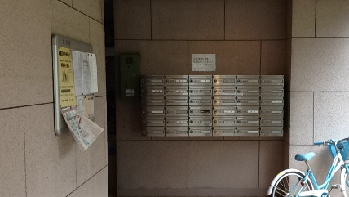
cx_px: 215
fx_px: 528
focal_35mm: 57
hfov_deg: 36.4
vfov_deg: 21.1
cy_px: 124
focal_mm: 4.28
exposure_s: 1/60
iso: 80
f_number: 2.4
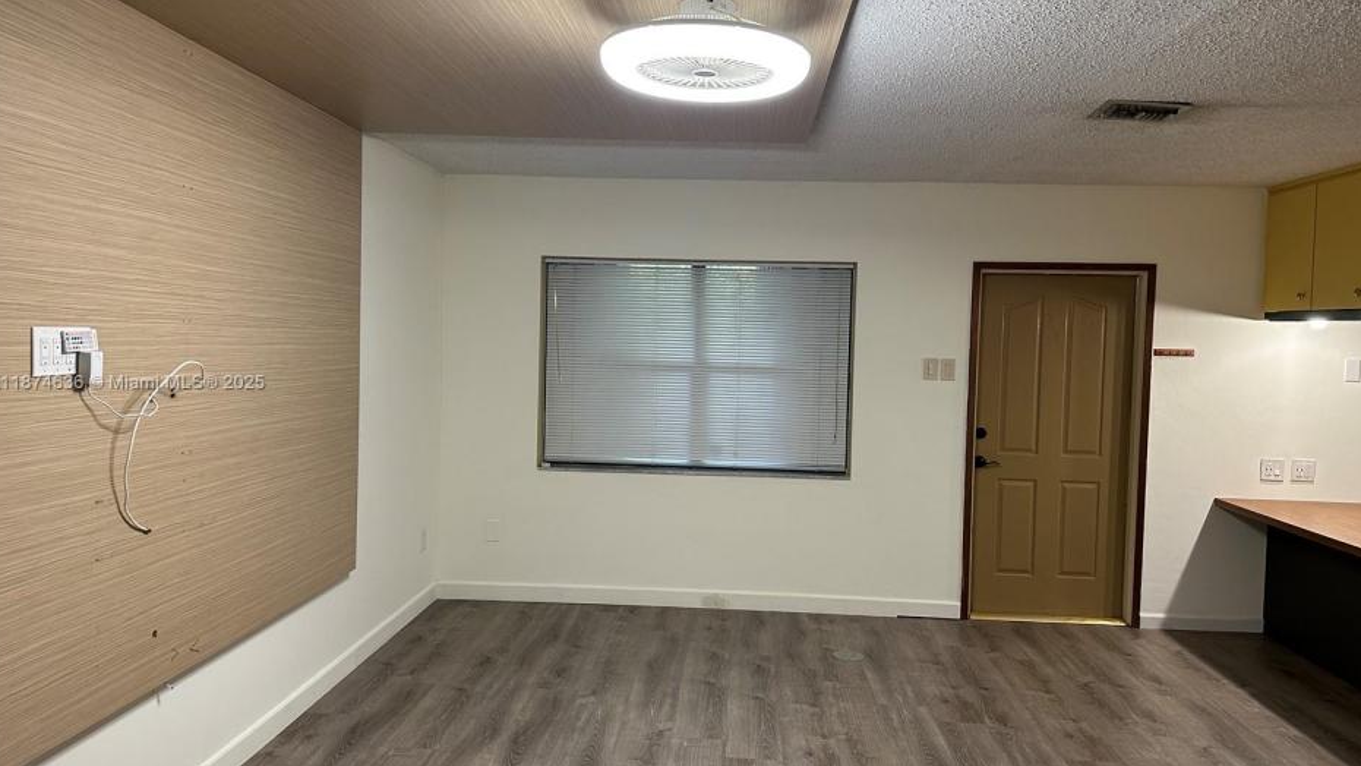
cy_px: 384
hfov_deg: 69.9
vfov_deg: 42.9
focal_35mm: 27
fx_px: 974
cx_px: 686
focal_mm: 6.86
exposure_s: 1/60
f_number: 1.78
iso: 160
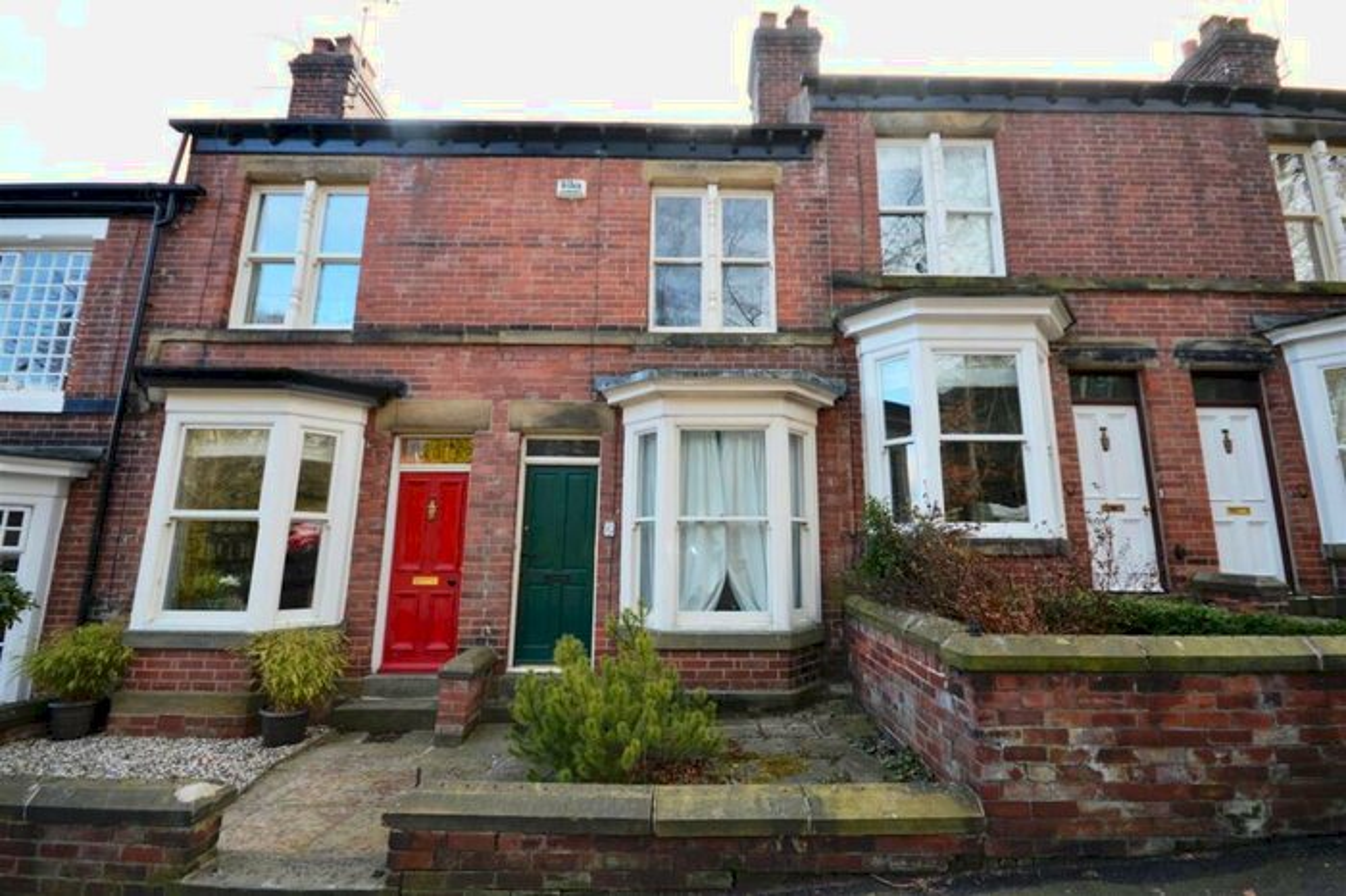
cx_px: 673
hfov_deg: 100.4
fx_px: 561
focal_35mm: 15
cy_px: 448
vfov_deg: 77.3
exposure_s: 1/125
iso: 220
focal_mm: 10
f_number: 5.6
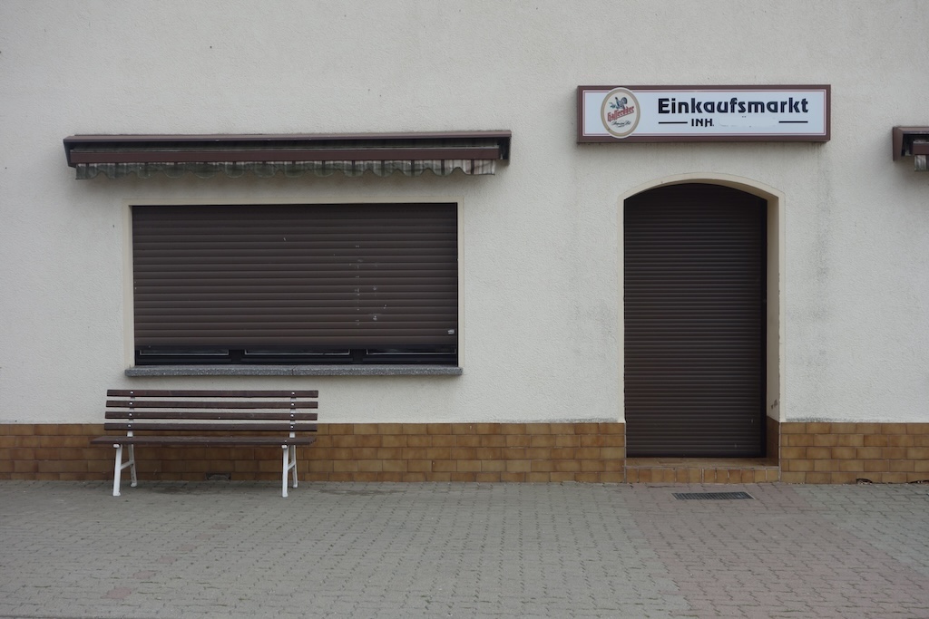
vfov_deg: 25.5
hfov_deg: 37.5
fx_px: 1368
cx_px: 464
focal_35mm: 53
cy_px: 310
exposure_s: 1/320
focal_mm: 19.53
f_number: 5.6
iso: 125
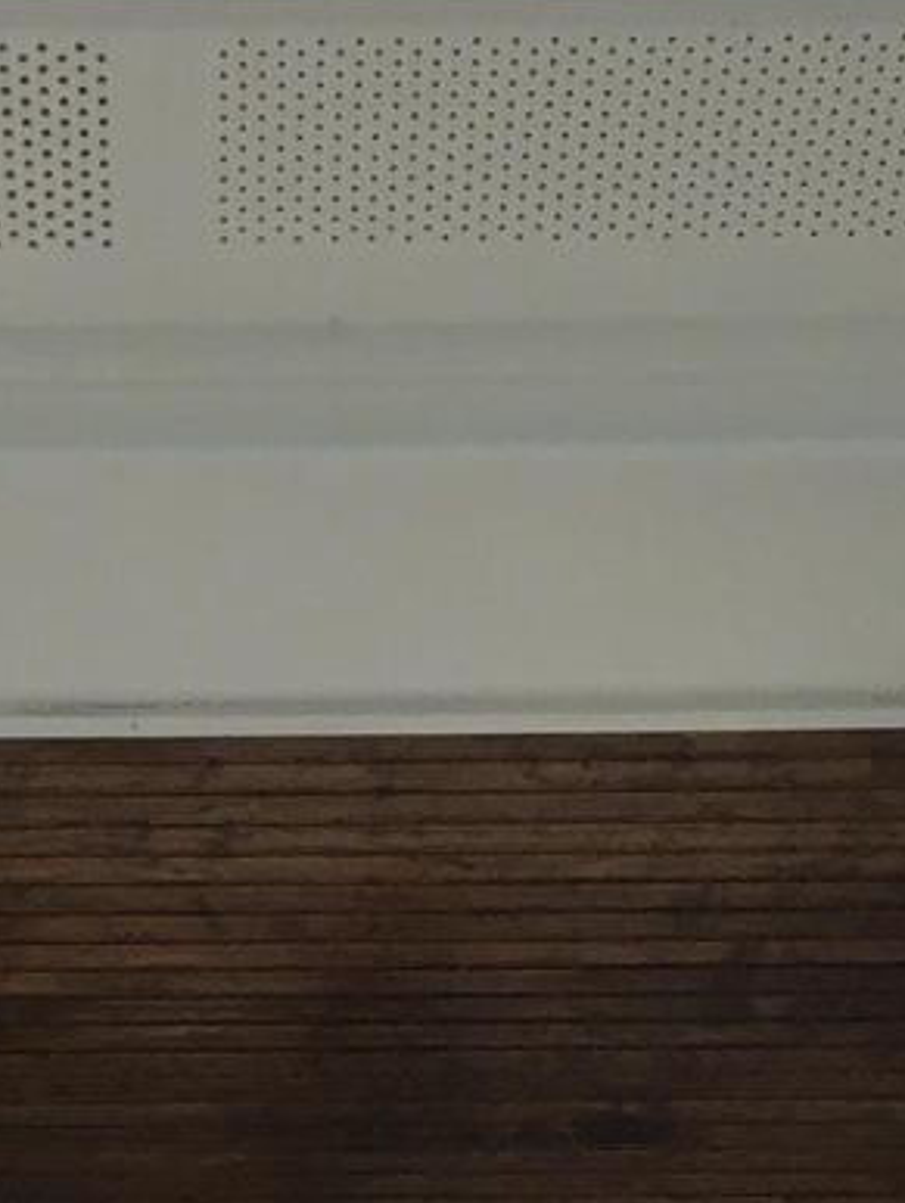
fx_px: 4002
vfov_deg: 15.1
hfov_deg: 12.9
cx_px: 274
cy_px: 2101
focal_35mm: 115
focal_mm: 4.15
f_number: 2.2
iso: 25
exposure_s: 1/40
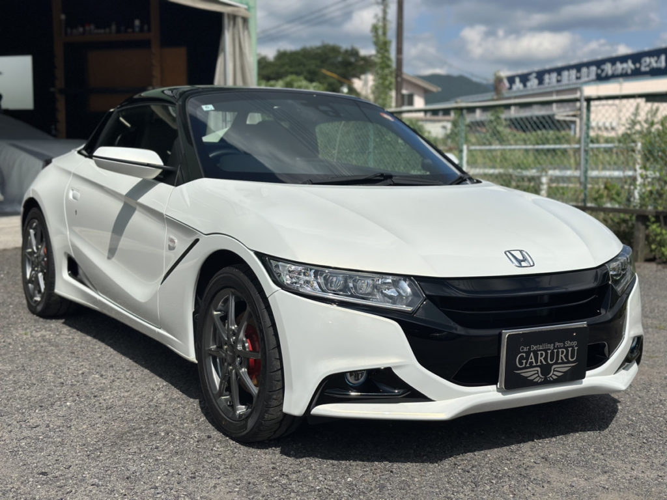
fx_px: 925
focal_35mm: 48
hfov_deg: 39.7
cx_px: 334
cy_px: 250
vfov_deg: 30.3
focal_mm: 6.86
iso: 100
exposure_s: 1/18868
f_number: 1.78
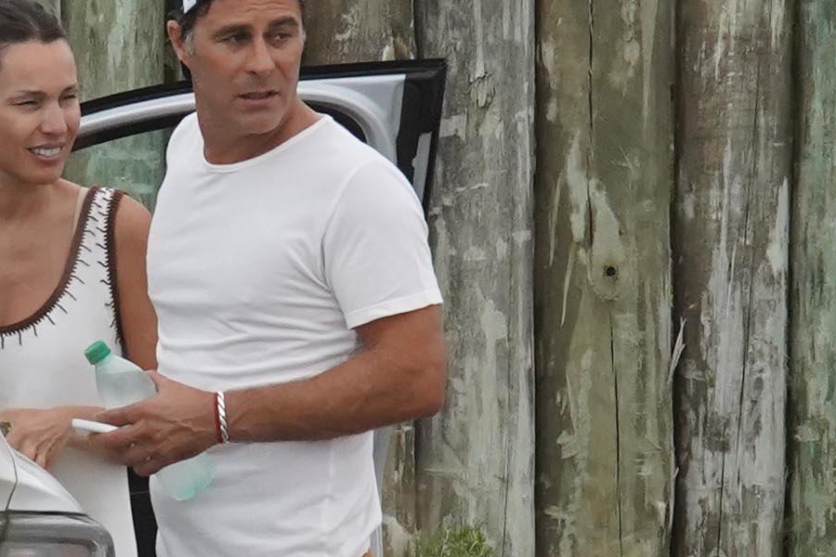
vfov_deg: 0.9
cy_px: 167
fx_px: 35736
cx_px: 59
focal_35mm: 1539
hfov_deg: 1.3
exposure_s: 1/800
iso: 2500
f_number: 9
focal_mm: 235
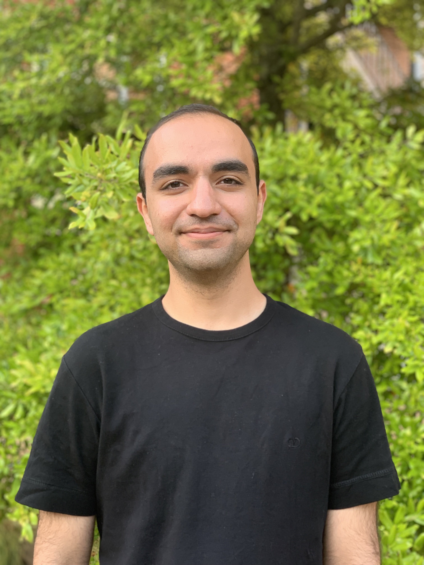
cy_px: 282
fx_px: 849
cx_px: 212
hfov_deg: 28.0
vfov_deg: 36.8
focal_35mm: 52
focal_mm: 6
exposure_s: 1/122
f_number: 2.4
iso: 80
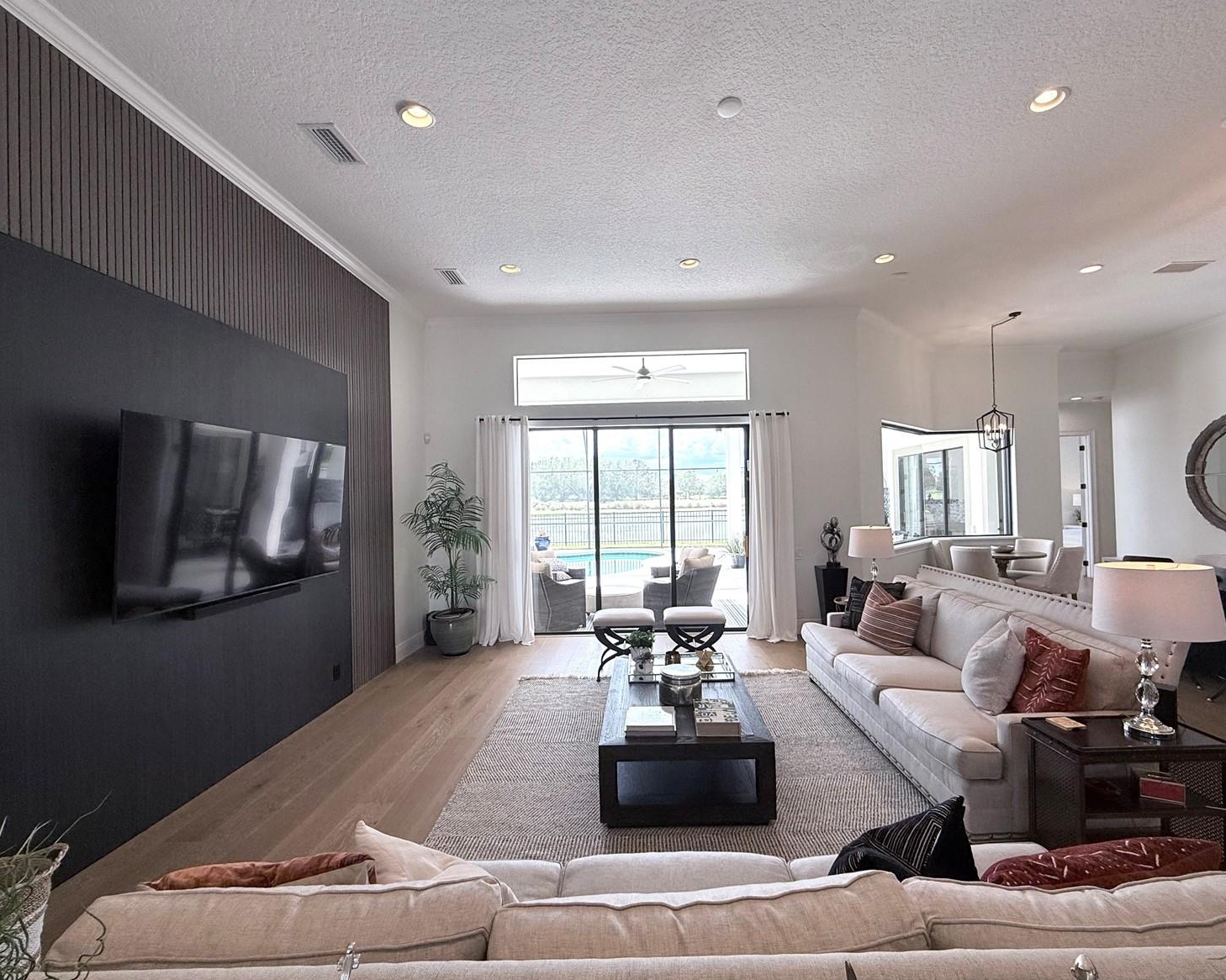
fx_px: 544
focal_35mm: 15
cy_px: 492
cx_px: 647
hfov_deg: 96.7
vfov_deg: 84.0
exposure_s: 1/329
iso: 64
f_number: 2.2
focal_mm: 2.22
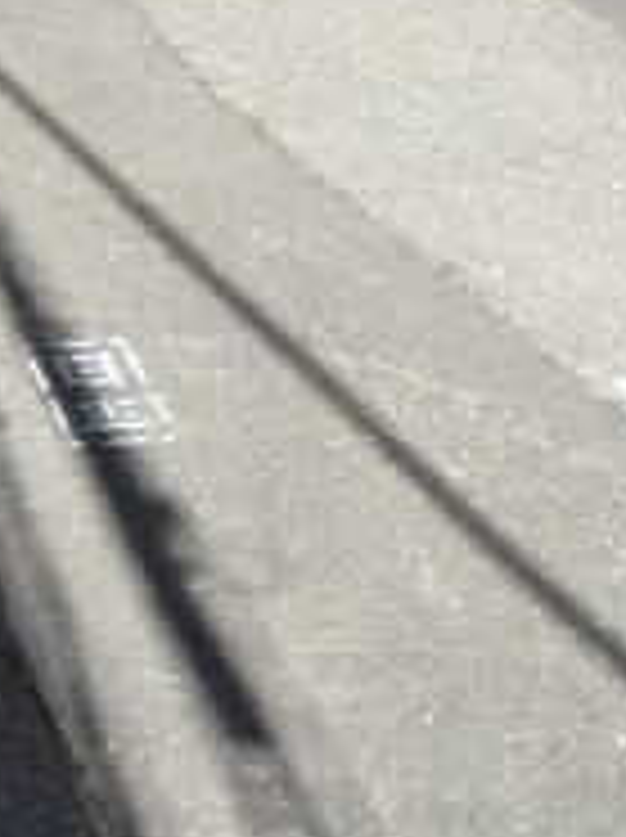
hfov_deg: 13.9
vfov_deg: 18.5
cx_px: -288
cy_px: -207
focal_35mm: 100
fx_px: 2417
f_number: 2.2
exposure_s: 1/860
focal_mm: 4.15
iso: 32
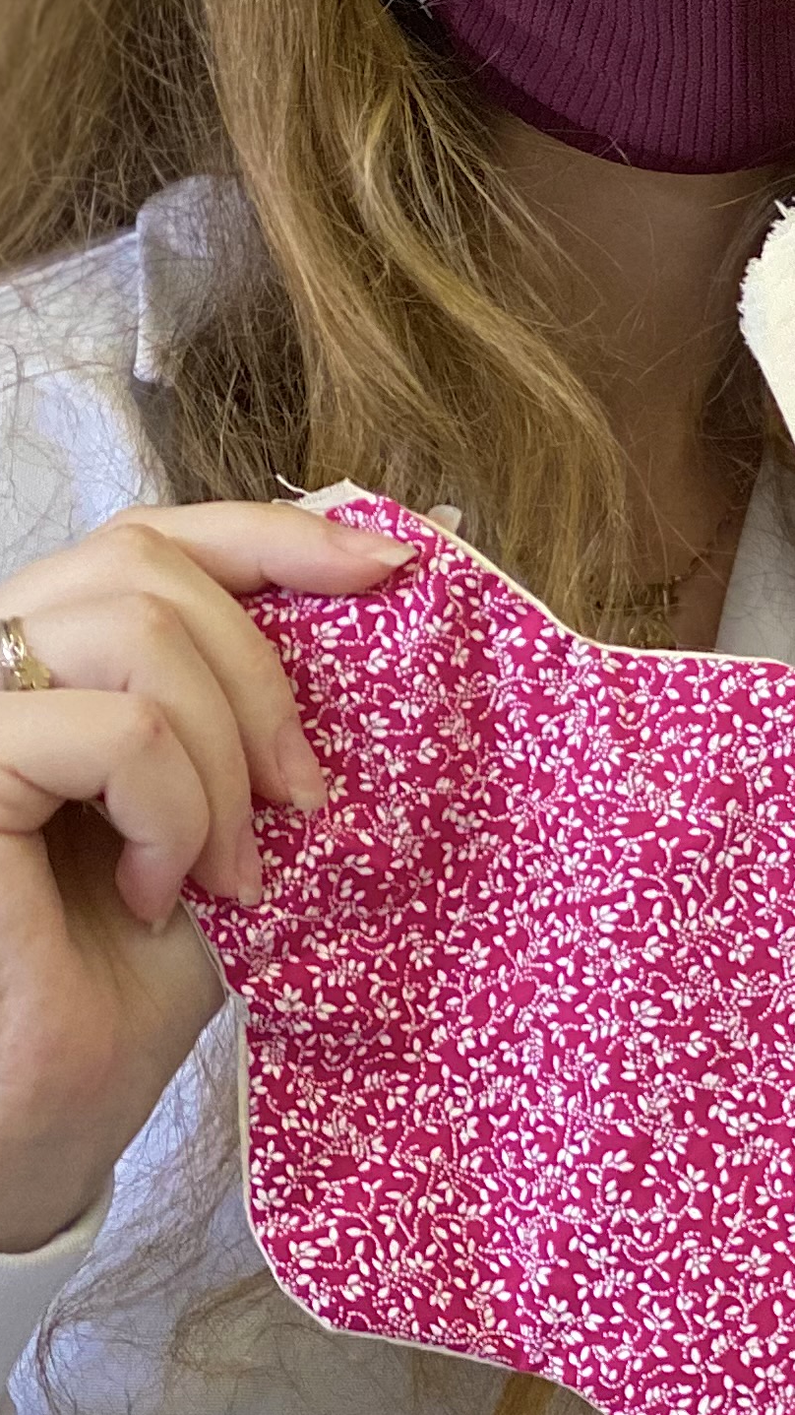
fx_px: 5960
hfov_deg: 7.3
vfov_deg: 13.5
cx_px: 1686
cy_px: 284
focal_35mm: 159
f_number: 2
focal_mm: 6
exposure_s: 1/100
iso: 200
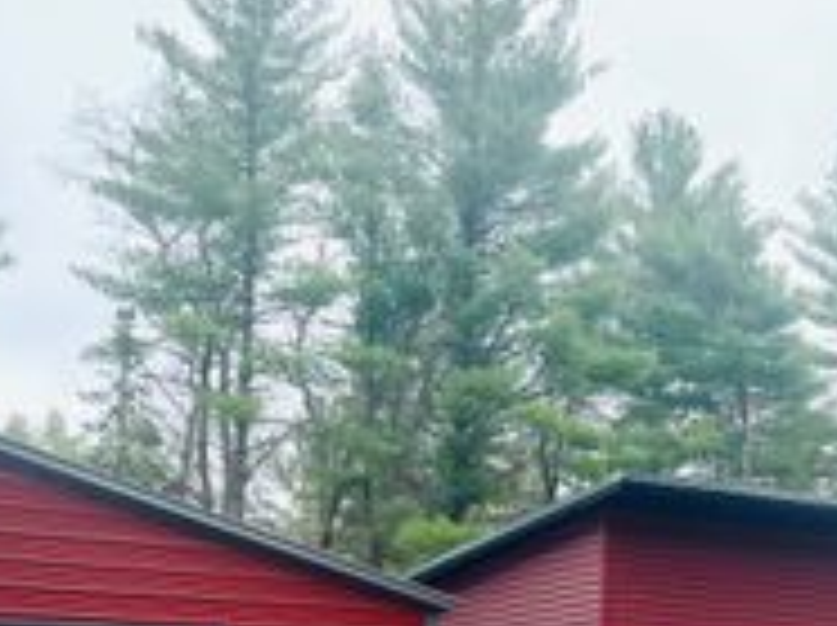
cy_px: 520
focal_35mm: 70
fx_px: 1690
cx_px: 644
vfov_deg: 20.7
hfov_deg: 27.4
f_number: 1.5
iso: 50
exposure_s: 1/1344
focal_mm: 5.7
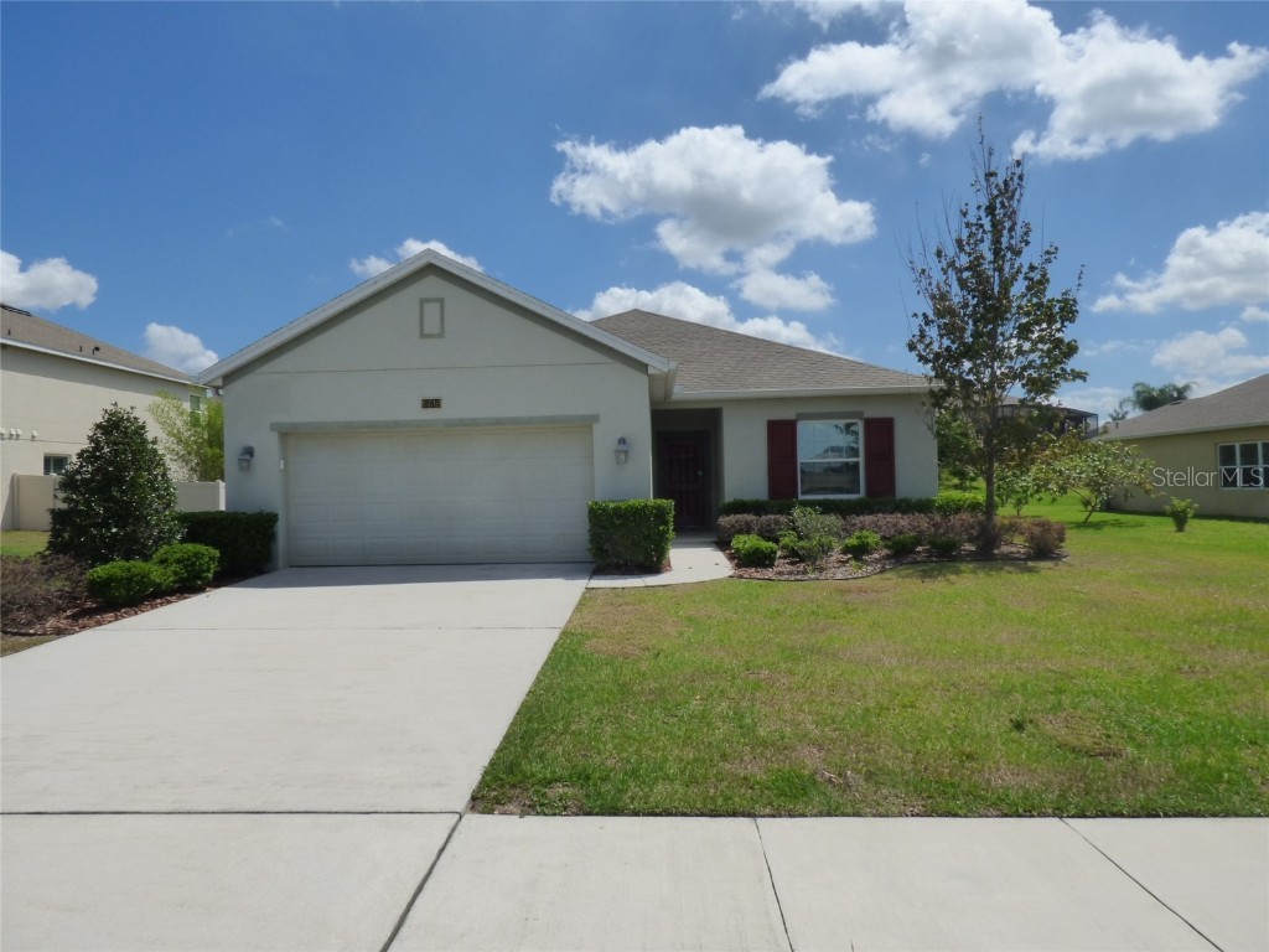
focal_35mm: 20
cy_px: 476
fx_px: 733
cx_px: 634
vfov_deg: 66.0
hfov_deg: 81.7
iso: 200
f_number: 7.1
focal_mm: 3.58
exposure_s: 1/800
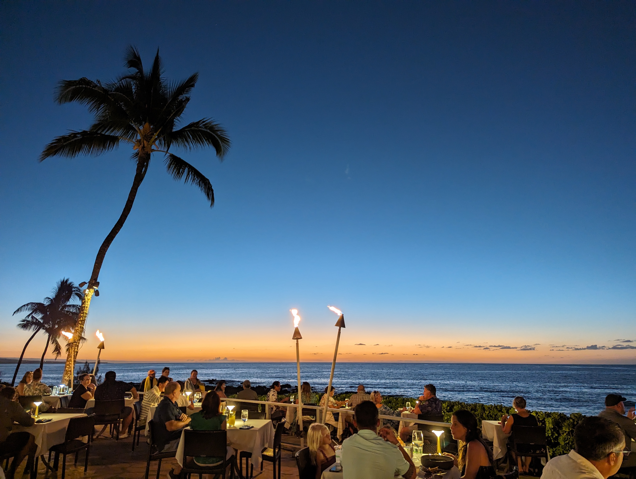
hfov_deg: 71.5
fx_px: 442
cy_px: 240
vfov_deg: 56.9
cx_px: 318
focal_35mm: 24
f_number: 1.85
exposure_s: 1/55.2
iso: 644
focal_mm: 6.81
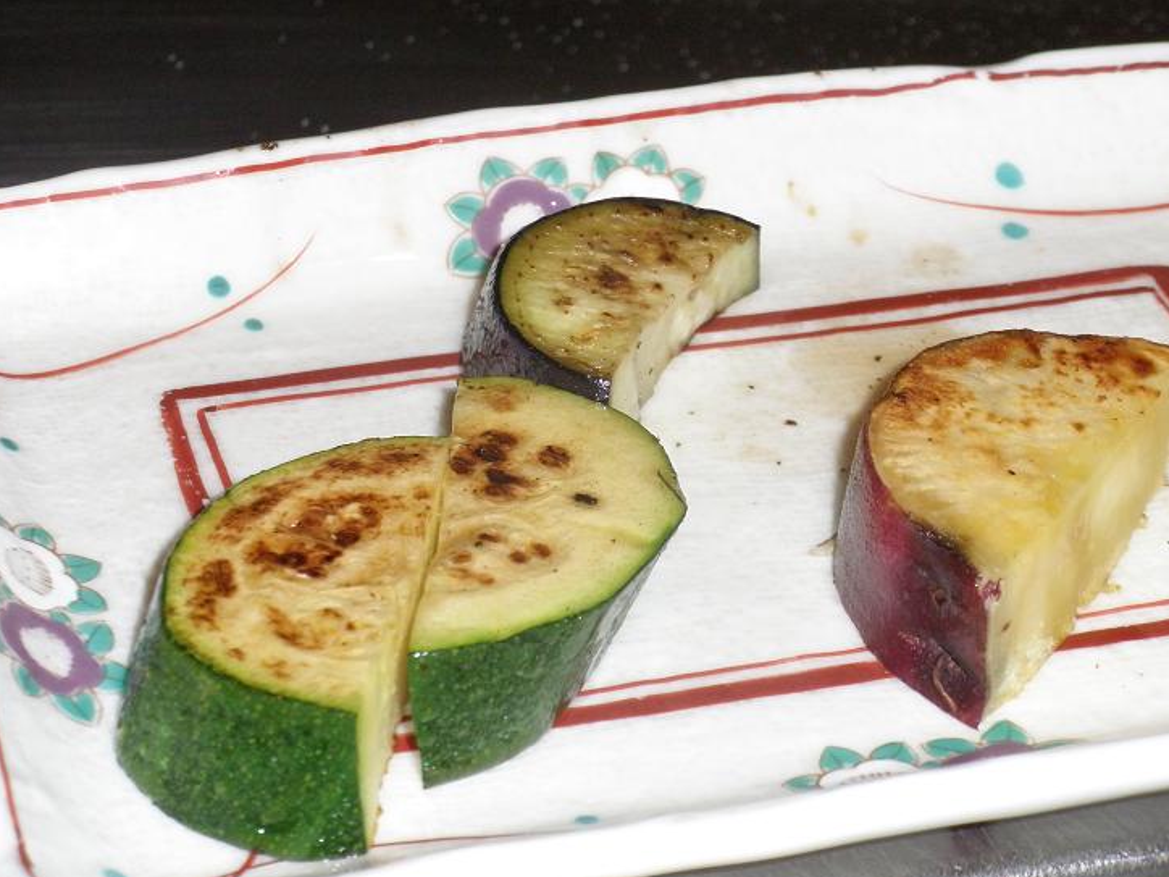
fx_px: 4052
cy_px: 439
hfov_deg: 16.4
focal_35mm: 120
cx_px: 583
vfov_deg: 12.3
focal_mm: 21
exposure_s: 1/125
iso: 200
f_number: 5.1
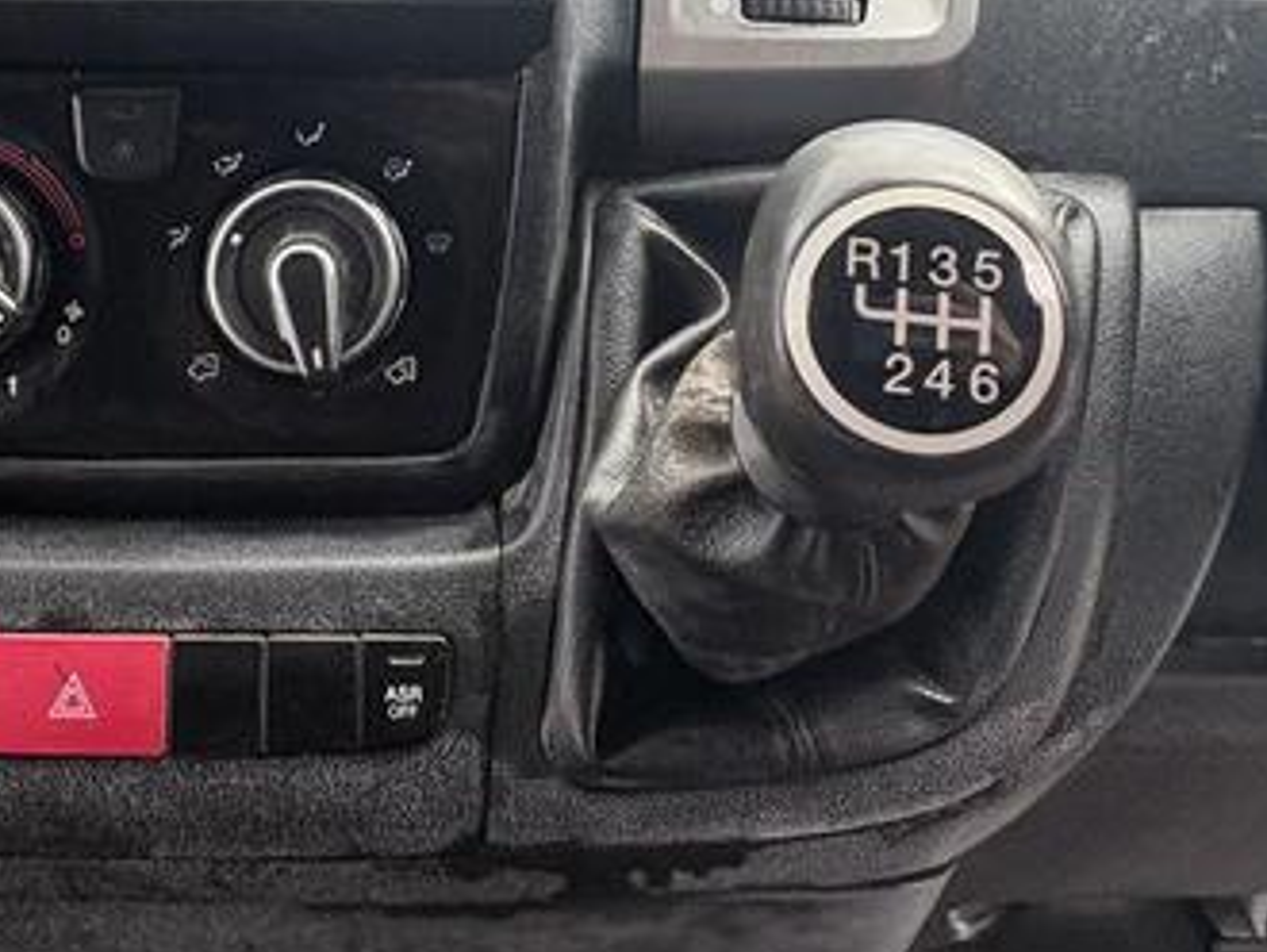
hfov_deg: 47.9
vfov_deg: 35.1
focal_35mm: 38
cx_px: 392
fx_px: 1392
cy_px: 54
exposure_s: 1/138
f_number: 2.2
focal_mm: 2.22
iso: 125
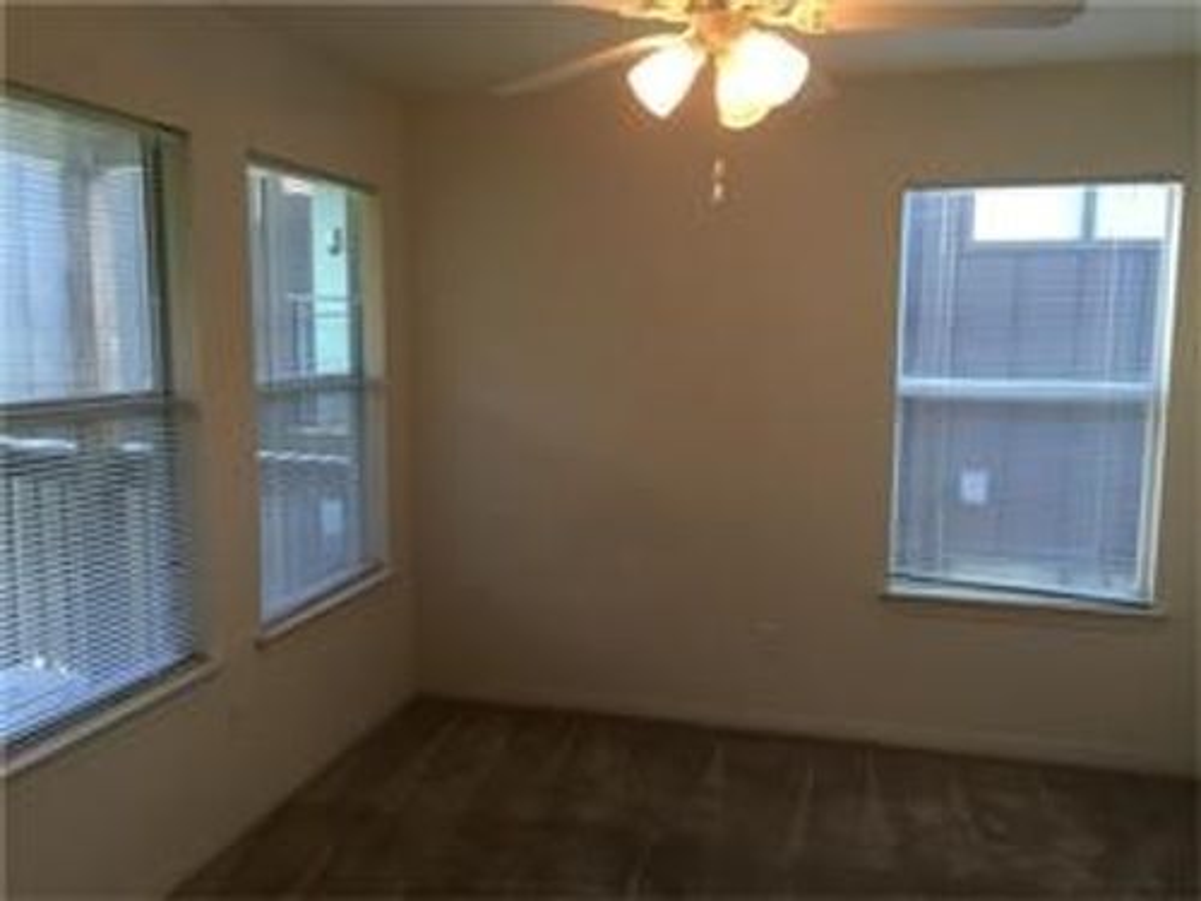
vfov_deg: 48.2
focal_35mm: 29
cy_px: 450
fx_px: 1006
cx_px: 600
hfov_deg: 61.7
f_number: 2.2
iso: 32
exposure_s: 1/30
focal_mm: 4.15
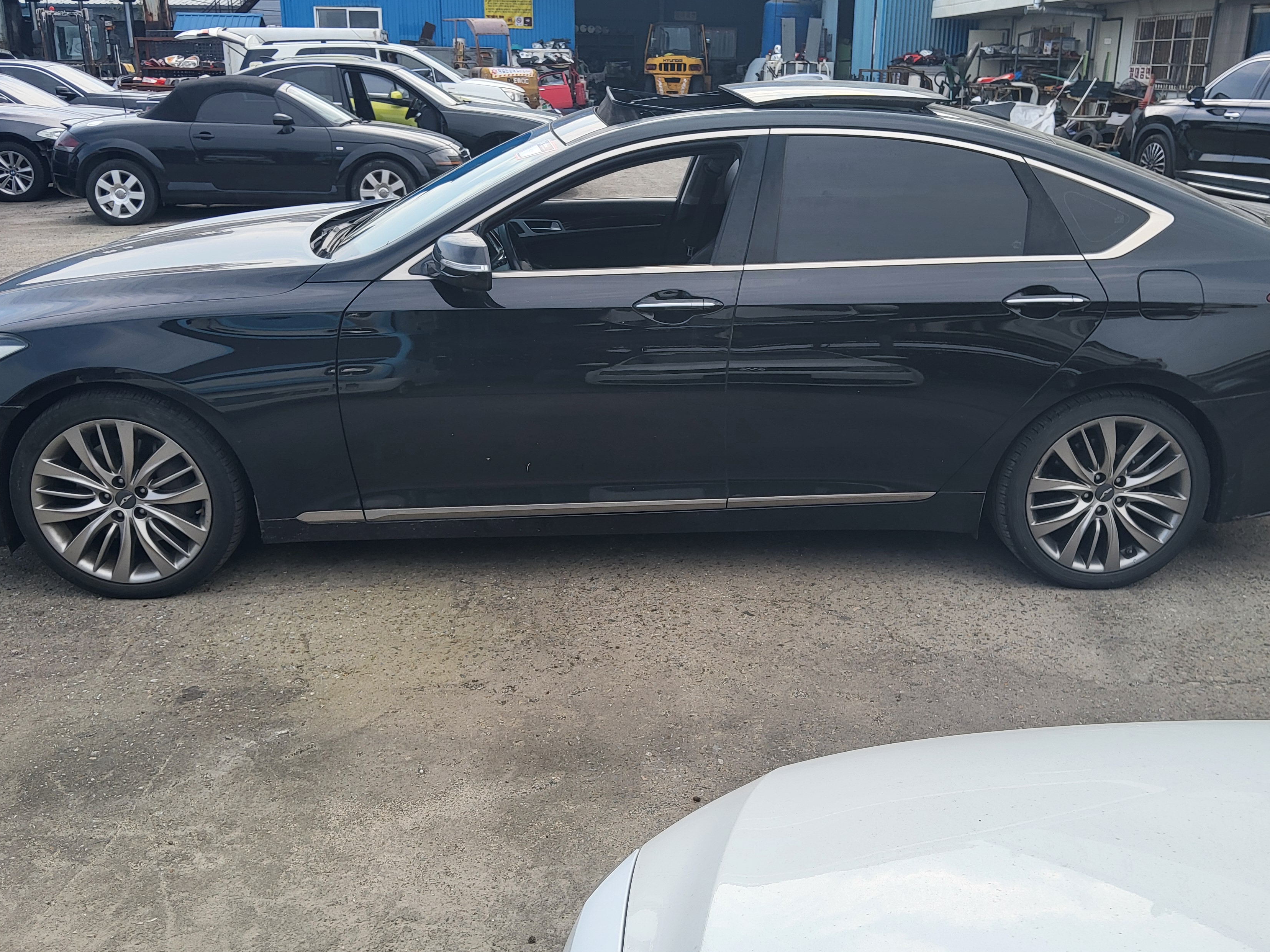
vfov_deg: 44.1
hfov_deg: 56.8
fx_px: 1174
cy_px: 502
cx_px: 684
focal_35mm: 32
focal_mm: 3.98
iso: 12
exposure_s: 1/379
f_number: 1.8
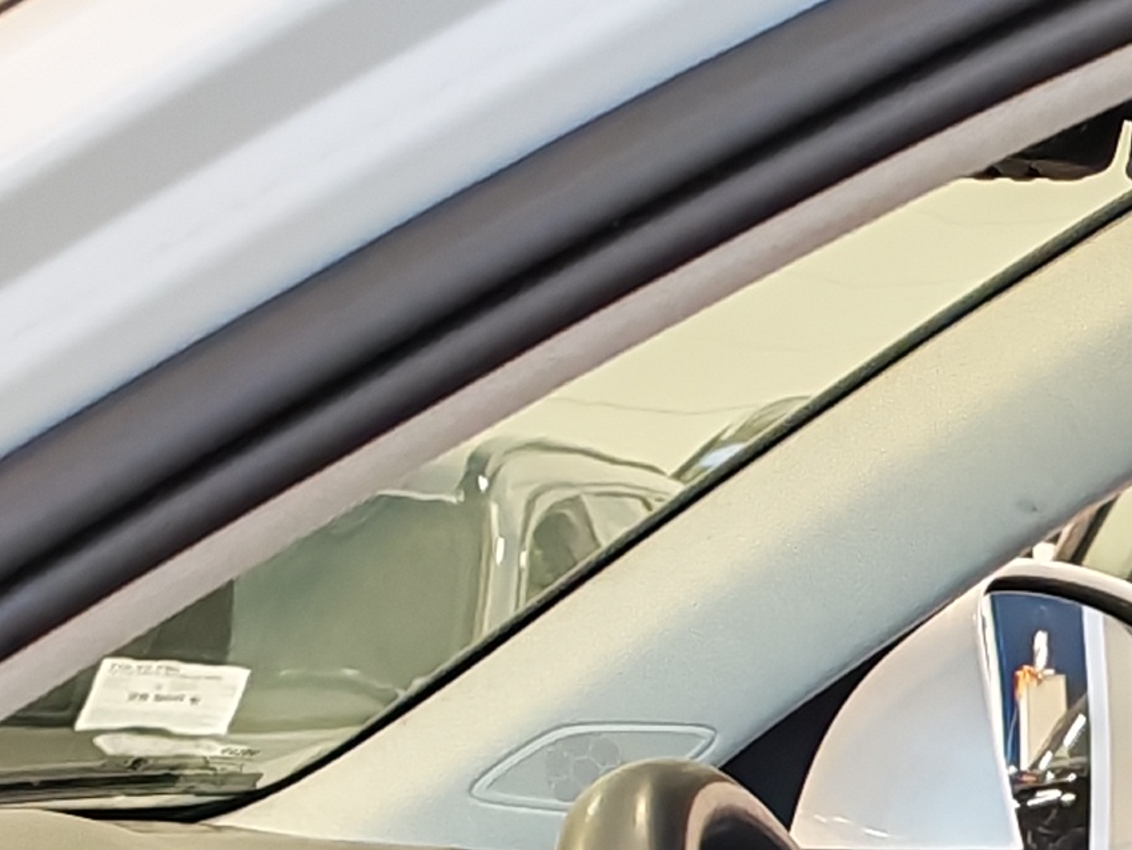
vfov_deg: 8.5
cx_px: 1518
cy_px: 2022
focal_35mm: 159
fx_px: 5201
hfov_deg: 12.0
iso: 500
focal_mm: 6.12
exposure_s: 1/100
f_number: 1.9
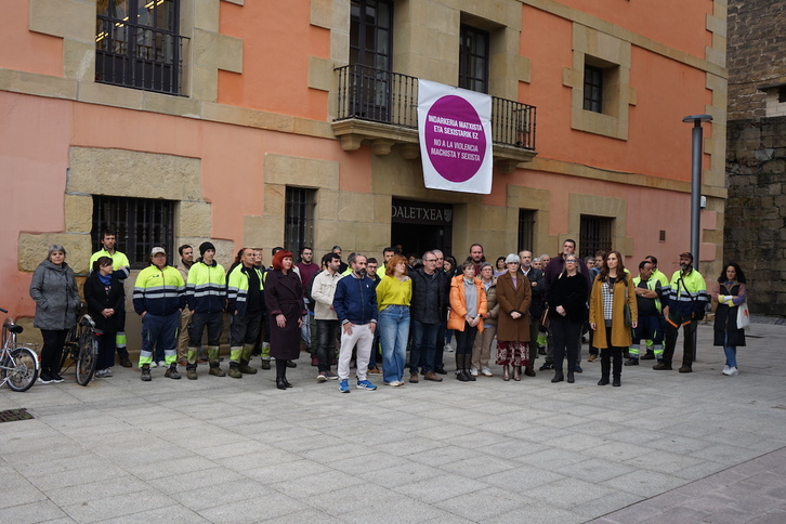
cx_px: 393
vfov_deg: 41.1
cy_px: 262
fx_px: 699
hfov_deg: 58.7
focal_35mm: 32
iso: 100
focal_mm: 32
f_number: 4.5
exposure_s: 1/200
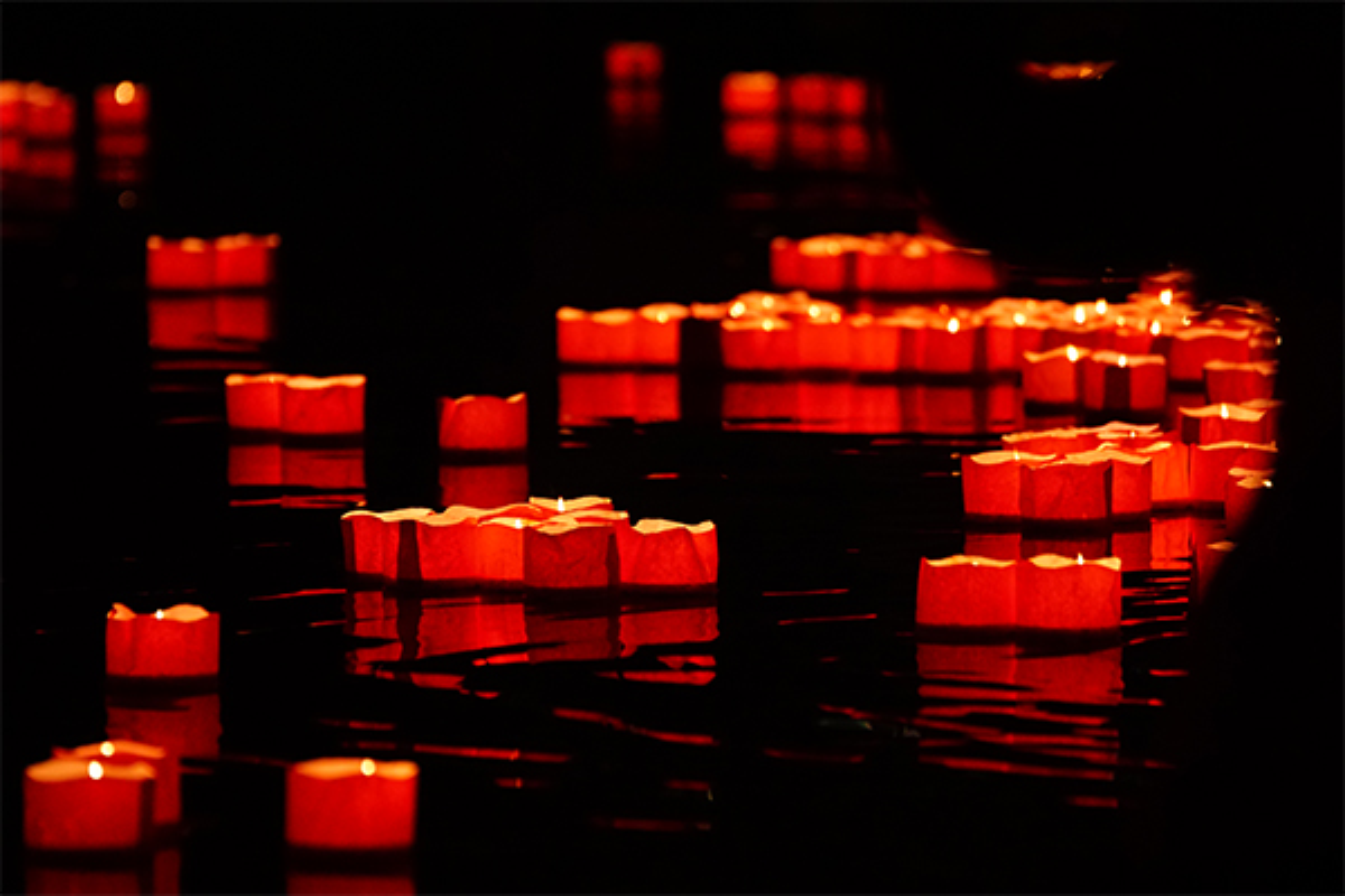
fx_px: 11207
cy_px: 448
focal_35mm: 300
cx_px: 672
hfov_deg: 6.9
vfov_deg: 4.6
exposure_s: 1/125
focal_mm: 200
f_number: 2.8
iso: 1250
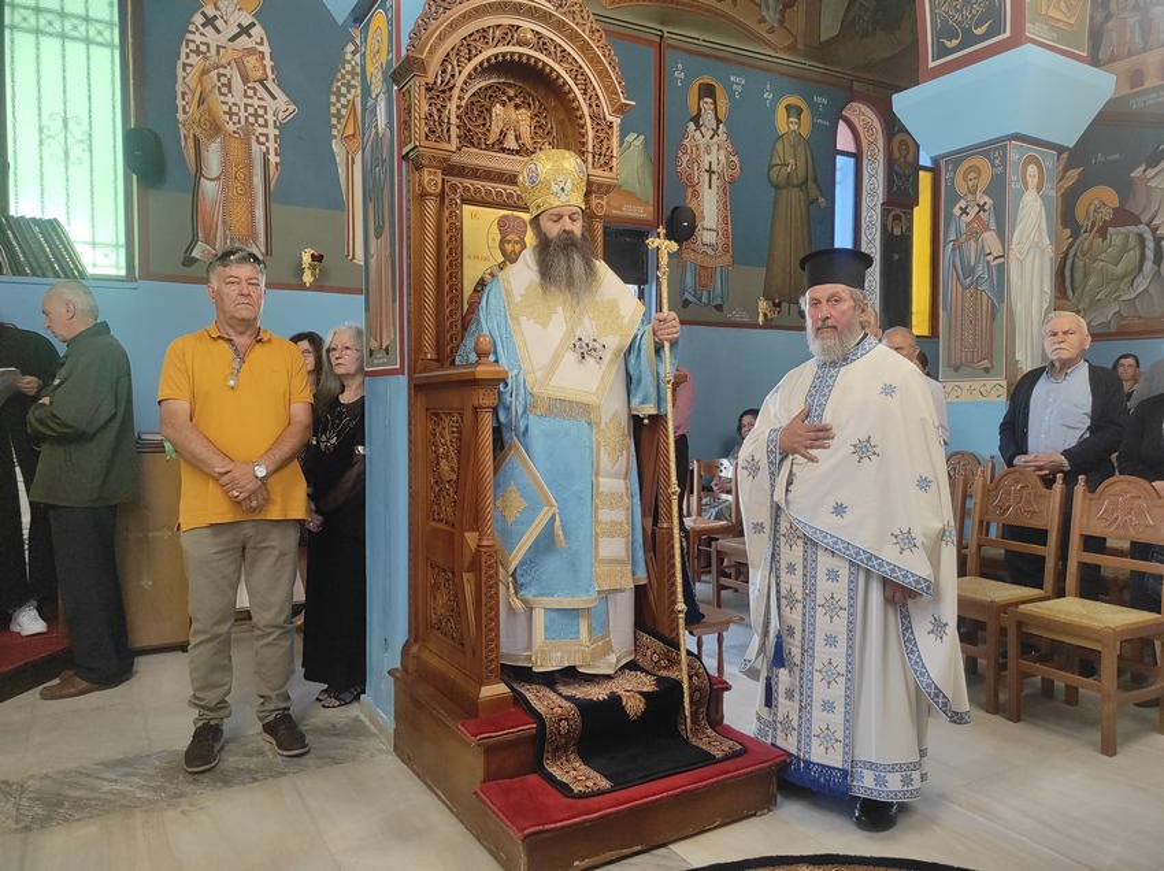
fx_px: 840
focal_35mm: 25
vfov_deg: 54.8
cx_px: 582
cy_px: 436
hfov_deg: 69.4
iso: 143
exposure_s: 1/50
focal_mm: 5.43
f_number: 1.89
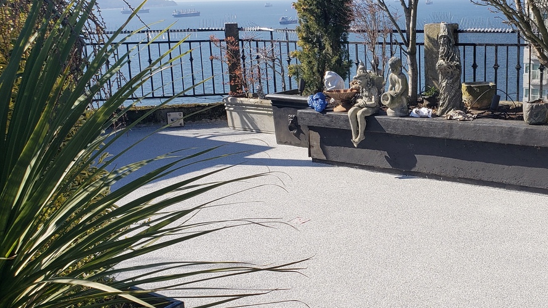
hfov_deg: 43.4
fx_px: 668
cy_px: 136
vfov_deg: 26.0
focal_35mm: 46
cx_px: 400
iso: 50
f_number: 2.4
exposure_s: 1/1186
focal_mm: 4.3
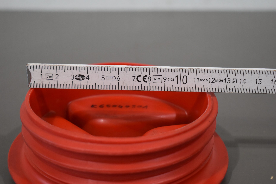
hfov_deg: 35.1
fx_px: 437
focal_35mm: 57
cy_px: 92
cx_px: 138
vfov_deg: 23.8
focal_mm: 38
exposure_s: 1/200
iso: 800
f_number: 4.8
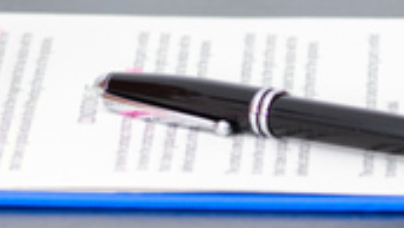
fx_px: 7441
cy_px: -146
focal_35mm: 694
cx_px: 224
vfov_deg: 1.8
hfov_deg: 3.1
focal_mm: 105
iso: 100
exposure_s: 1/200
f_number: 5.6
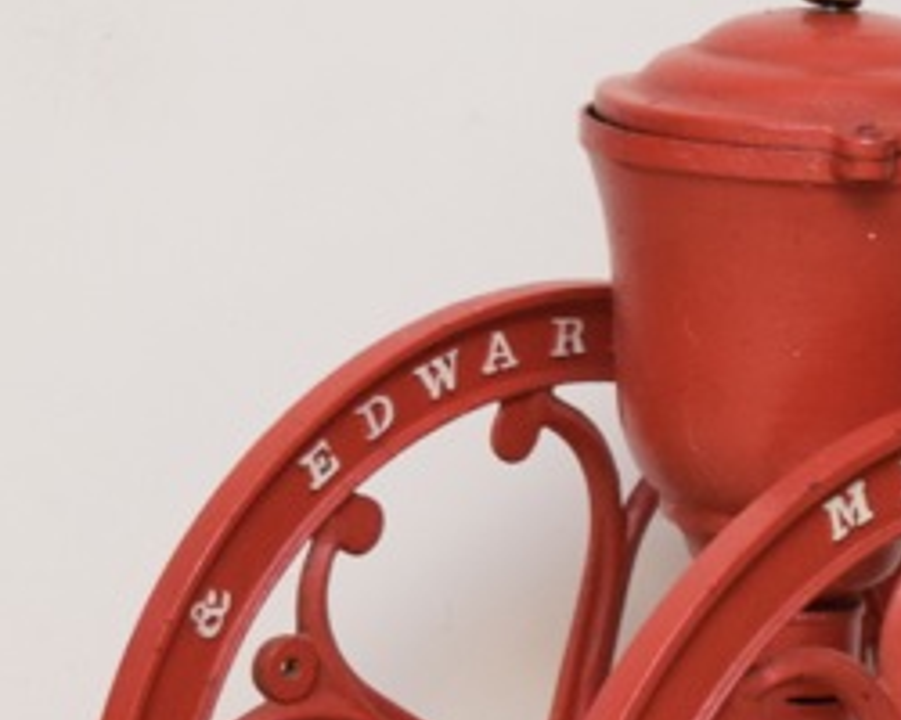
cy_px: 841
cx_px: 760
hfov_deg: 8.1
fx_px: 6320
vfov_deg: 6.5
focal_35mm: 237
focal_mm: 42
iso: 1000
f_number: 5
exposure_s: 1/60
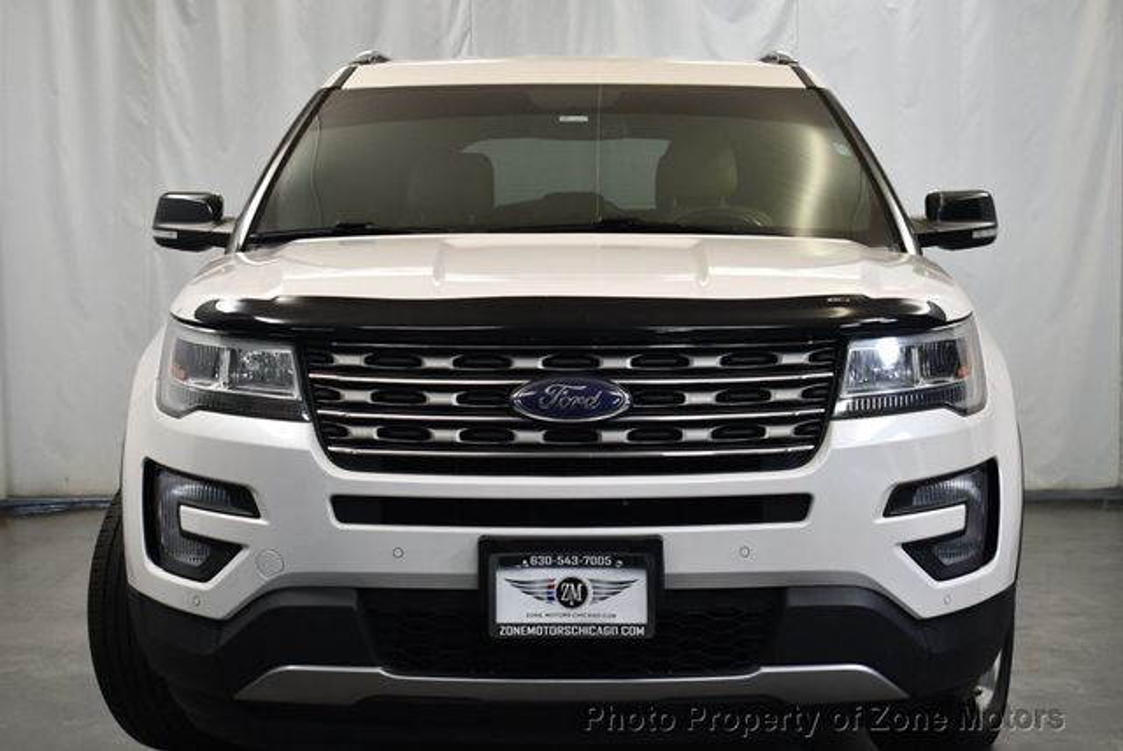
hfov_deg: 28.8
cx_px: 562
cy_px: 376
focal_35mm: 70
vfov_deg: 19.5
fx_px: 2186
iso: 900
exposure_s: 1/125
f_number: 4.5
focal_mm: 35
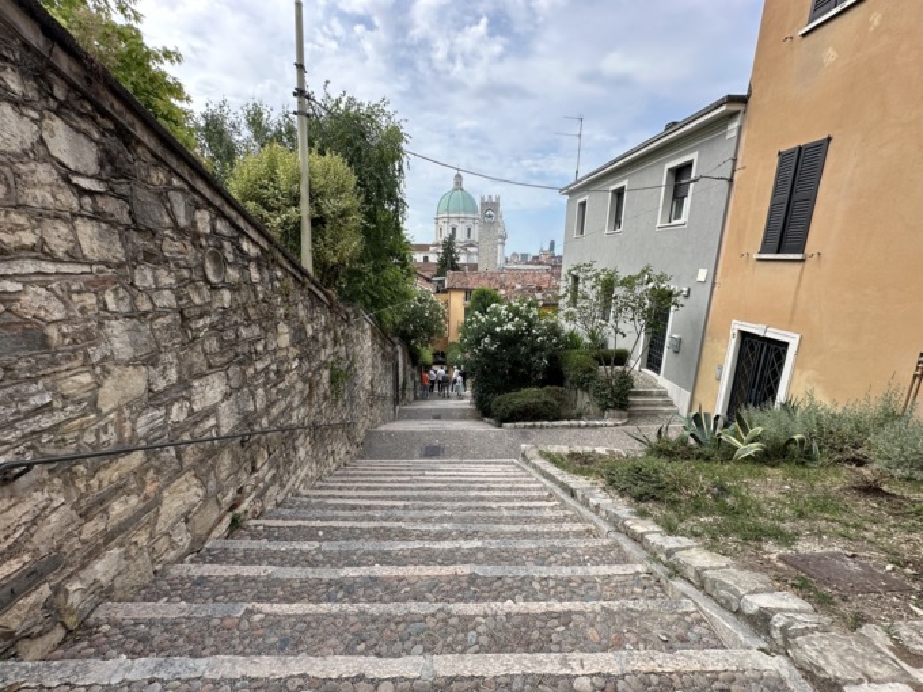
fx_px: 373
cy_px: 346
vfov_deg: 85.7
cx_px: 462
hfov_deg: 102.1
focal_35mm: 14
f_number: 2.2
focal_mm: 2.22
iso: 40
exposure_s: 1/633
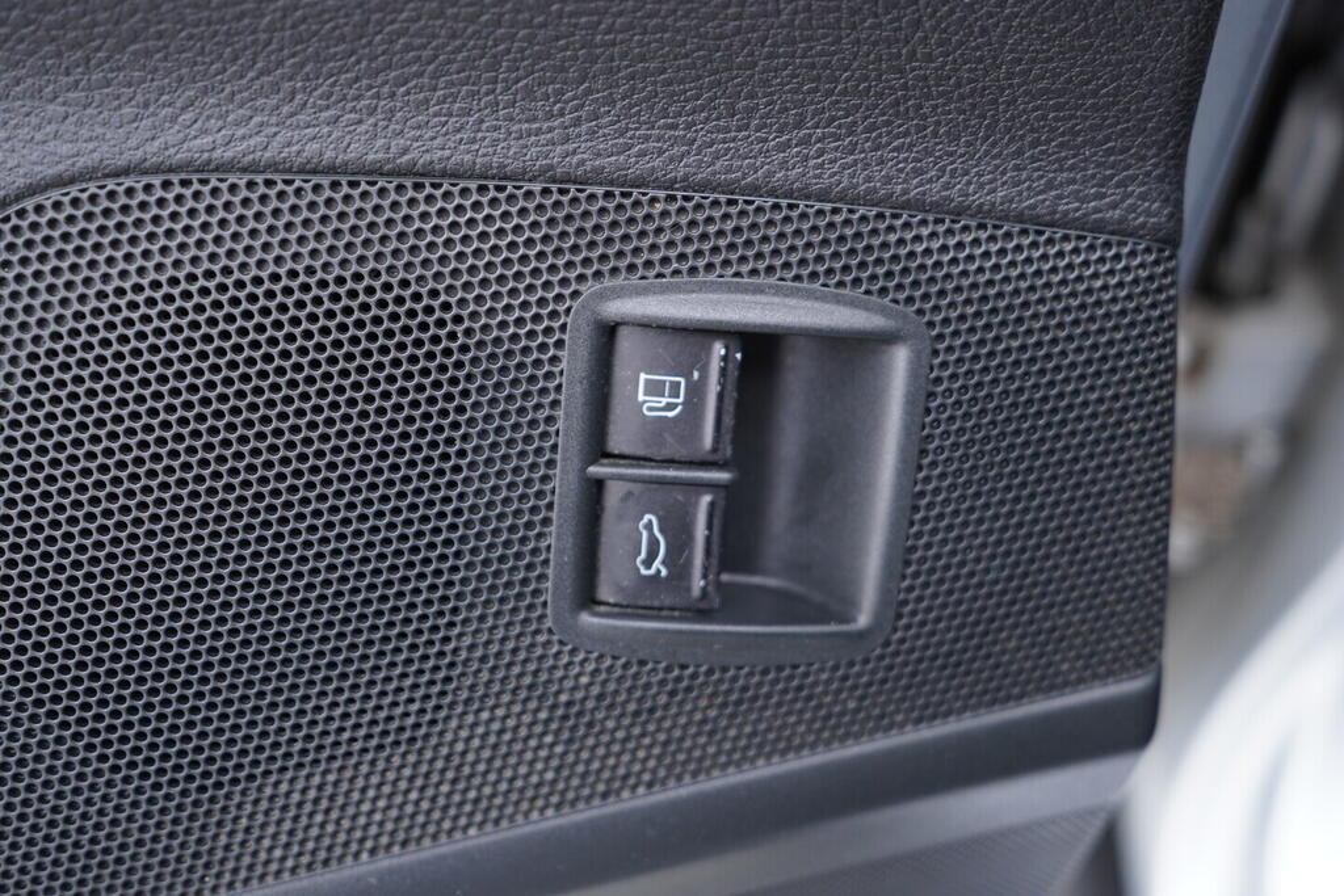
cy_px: 448
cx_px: 672
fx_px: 1344
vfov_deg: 36.9
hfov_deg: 53.1
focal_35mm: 36
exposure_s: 1/40
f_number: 2.8
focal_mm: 24
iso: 320
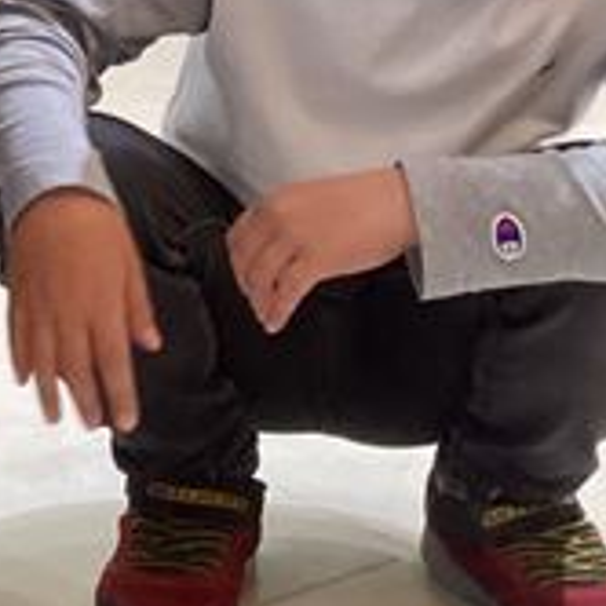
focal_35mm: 99
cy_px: -164
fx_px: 1961
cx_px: -190
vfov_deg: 16.7
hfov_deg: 16.6
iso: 160
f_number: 2.4
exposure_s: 1/60
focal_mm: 3.3
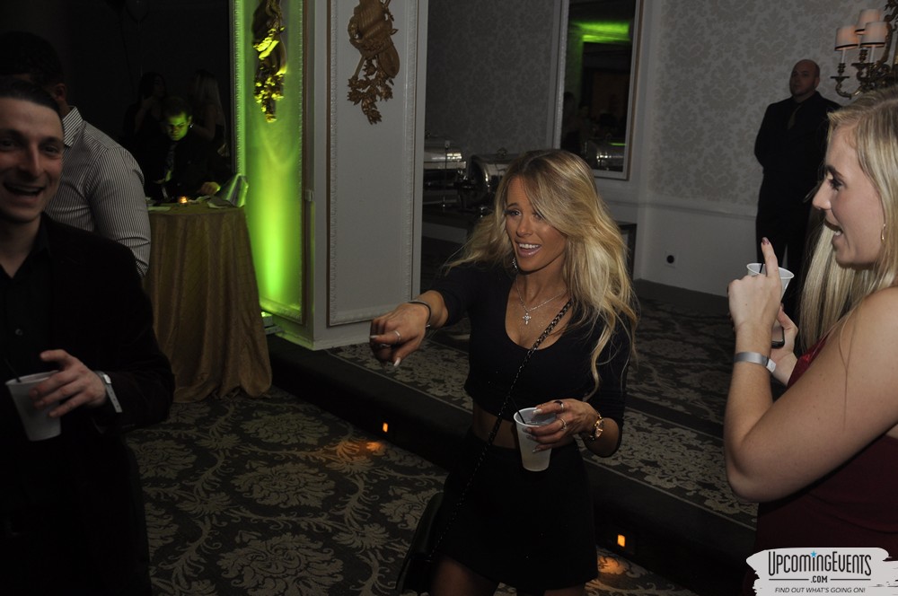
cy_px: 298
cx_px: 449
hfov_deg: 53.2
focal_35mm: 36
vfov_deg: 36.8
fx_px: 897
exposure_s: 1/60
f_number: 5
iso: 400
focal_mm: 24
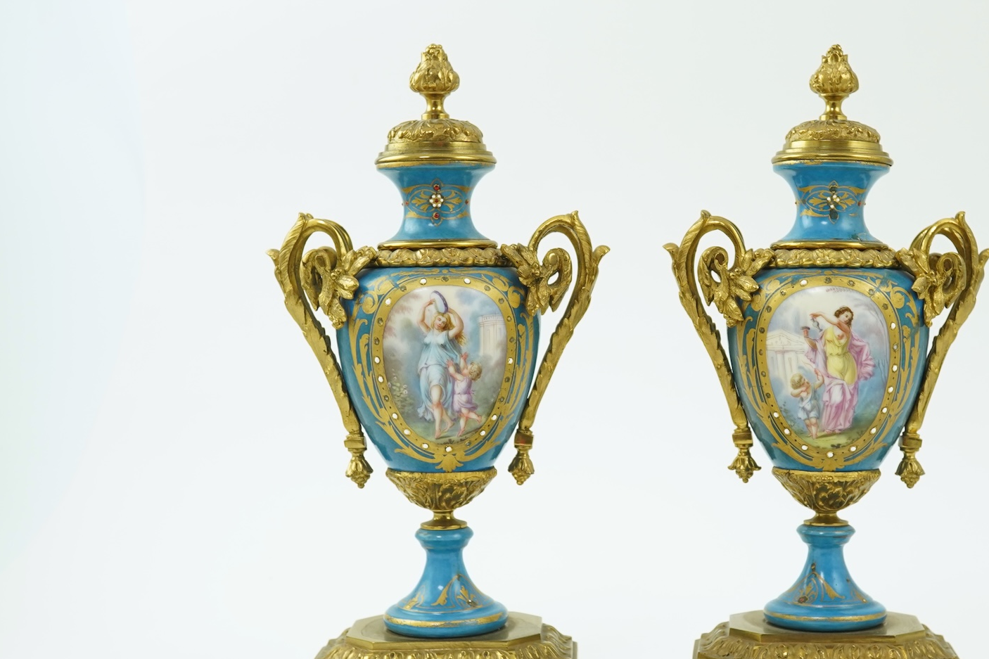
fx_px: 1730
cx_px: 639
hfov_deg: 31.7
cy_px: 371
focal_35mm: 63
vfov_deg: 21.6
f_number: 9
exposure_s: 1/50
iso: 640
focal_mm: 30
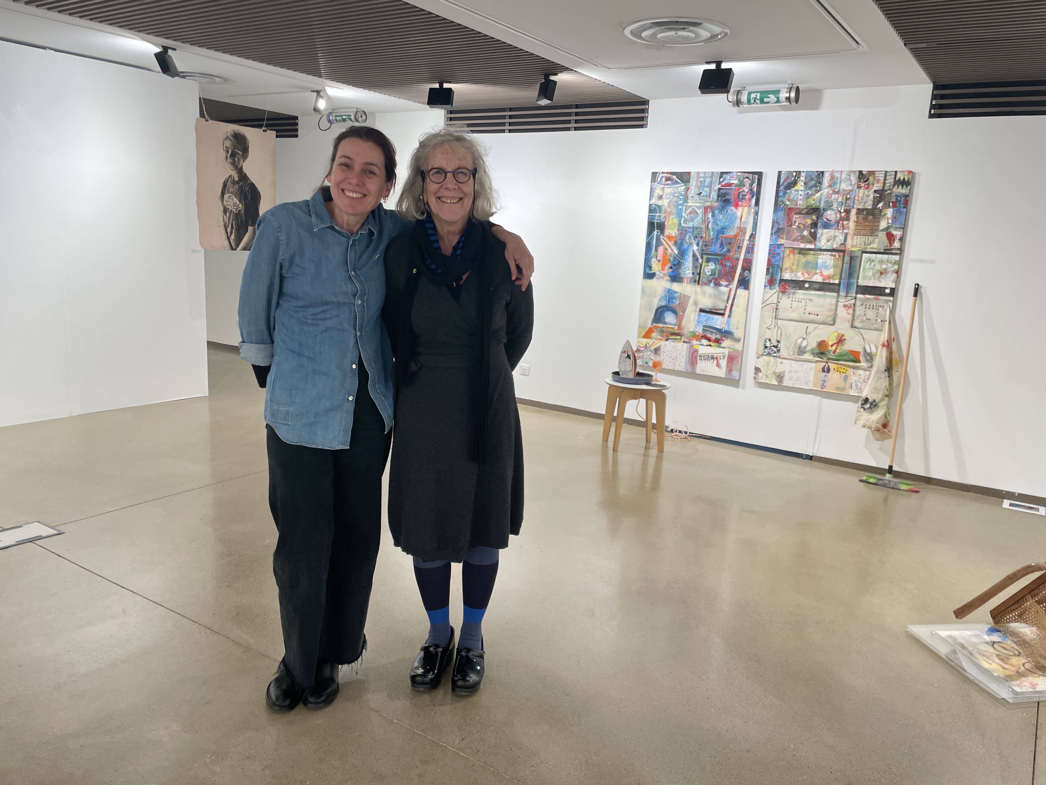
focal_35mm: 26
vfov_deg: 53.1
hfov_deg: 67.3
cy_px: 392
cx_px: 523
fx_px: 786
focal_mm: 4.2
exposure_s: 1/100
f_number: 1.6
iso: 80
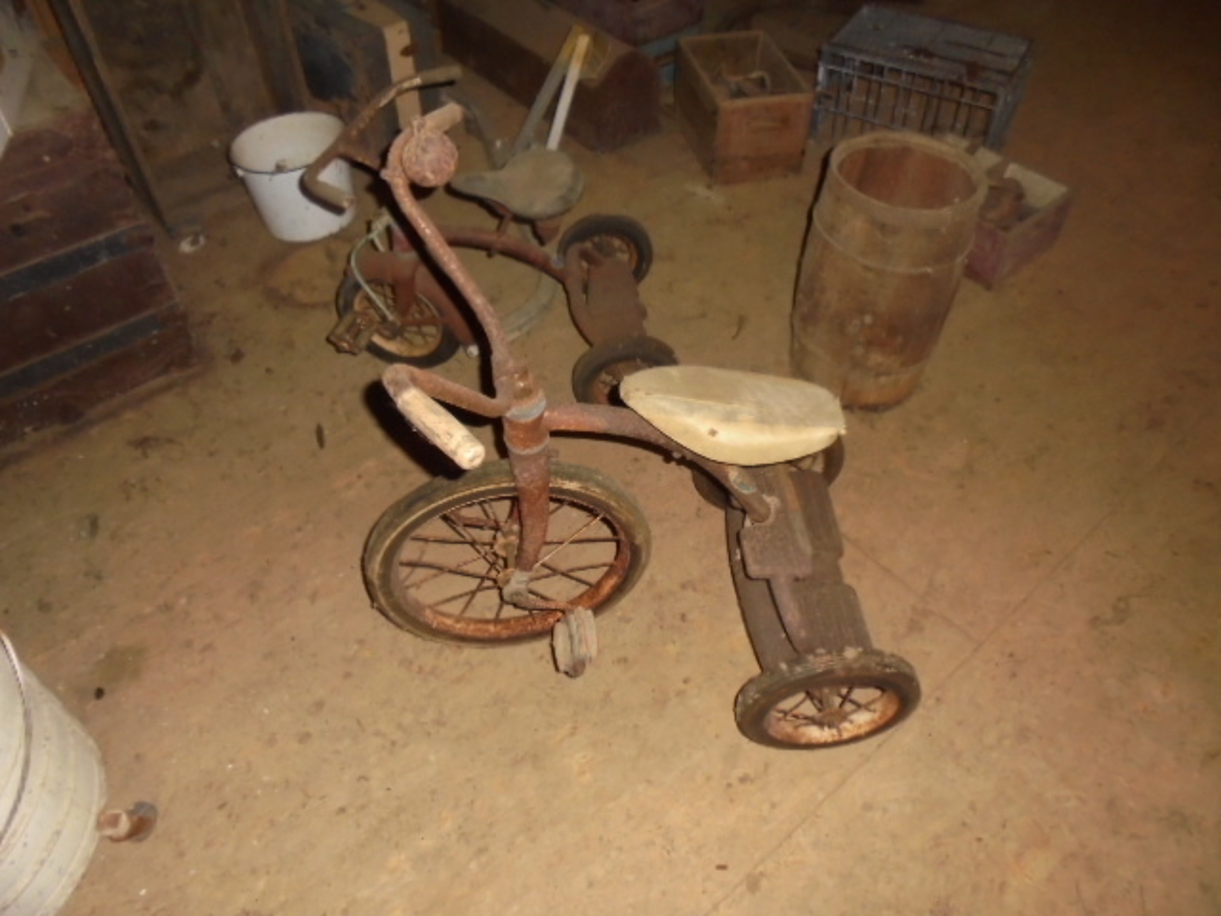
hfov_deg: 67.3
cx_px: 610
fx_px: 917
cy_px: 458
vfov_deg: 53.1
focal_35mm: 26
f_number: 3.5
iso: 400
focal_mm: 4.6
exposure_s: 1/30
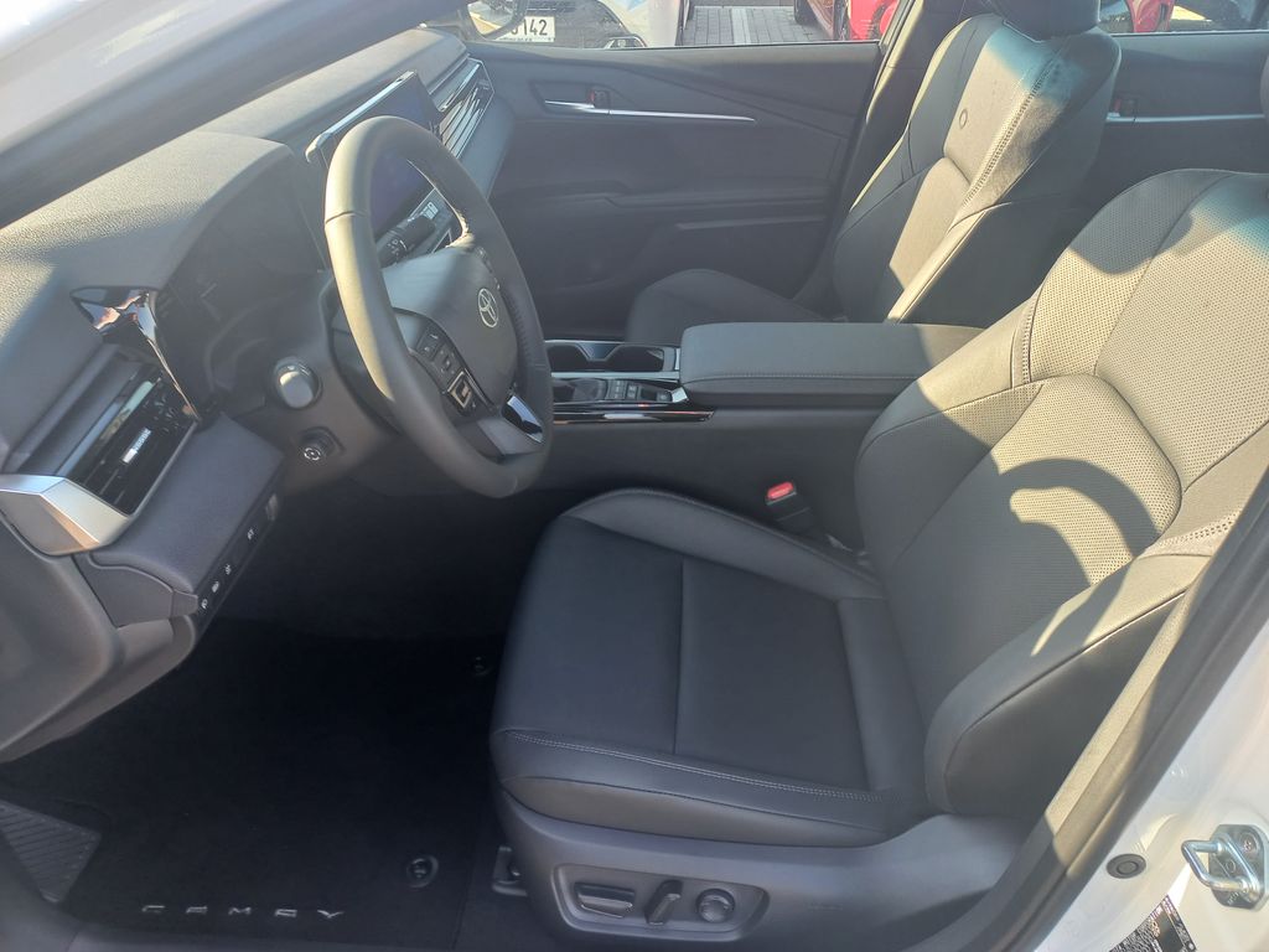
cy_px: 476
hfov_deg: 69.4
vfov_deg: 54.9
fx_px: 916
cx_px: 634
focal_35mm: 25
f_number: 1.8
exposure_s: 1/50
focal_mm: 4.6
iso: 40
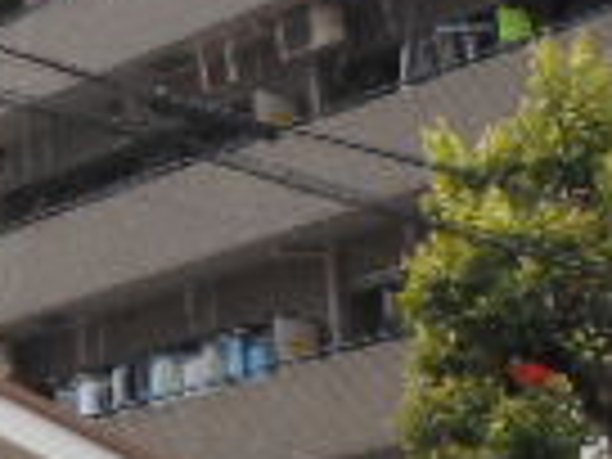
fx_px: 2829
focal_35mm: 160
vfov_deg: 9.1
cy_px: 616
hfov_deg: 10.8
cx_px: -788
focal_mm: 5.8
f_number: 3.6
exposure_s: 1/250
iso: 100
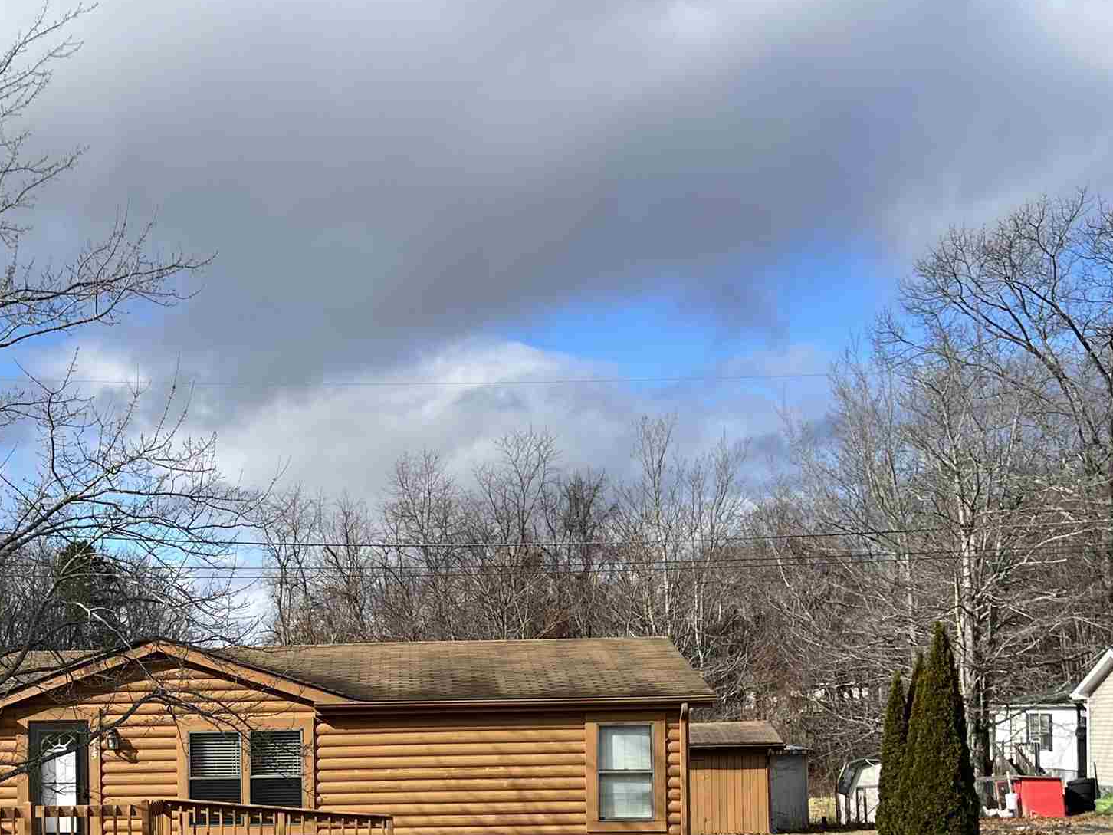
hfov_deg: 34.3
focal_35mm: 55
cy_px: 744
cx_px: 287
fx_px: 1768
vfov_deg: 25.8
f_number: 1.5
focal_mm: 5.7
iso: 50
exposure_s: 1/4115
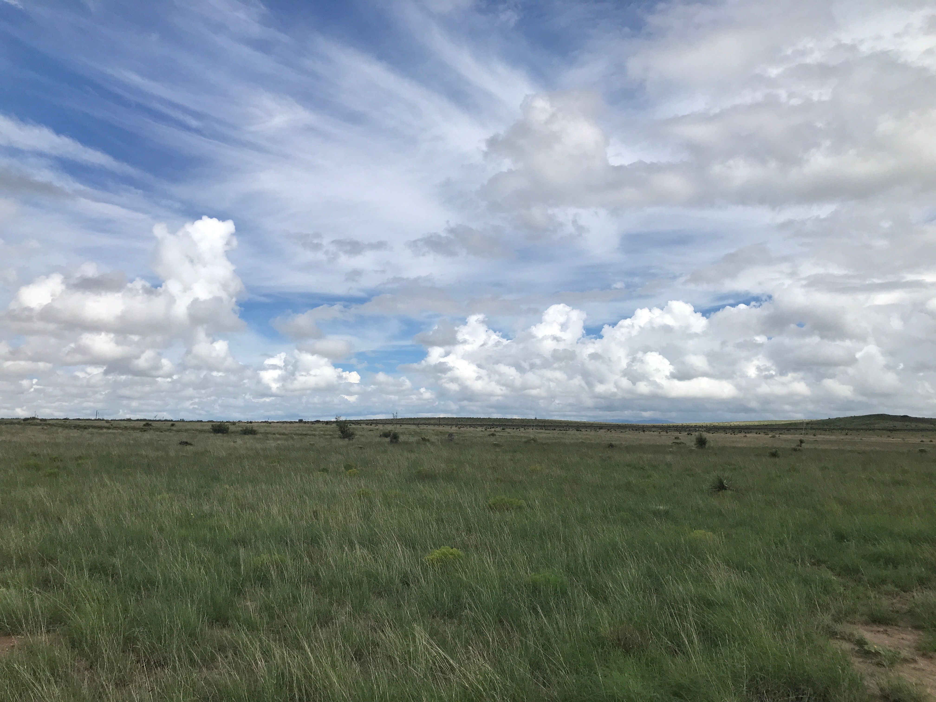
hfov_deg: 63.4
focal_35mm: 28
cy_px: 351
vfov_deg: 49.7
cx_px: 468
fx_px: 757
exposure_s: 1/5051
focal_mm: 3.99
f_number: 1.8
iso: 25
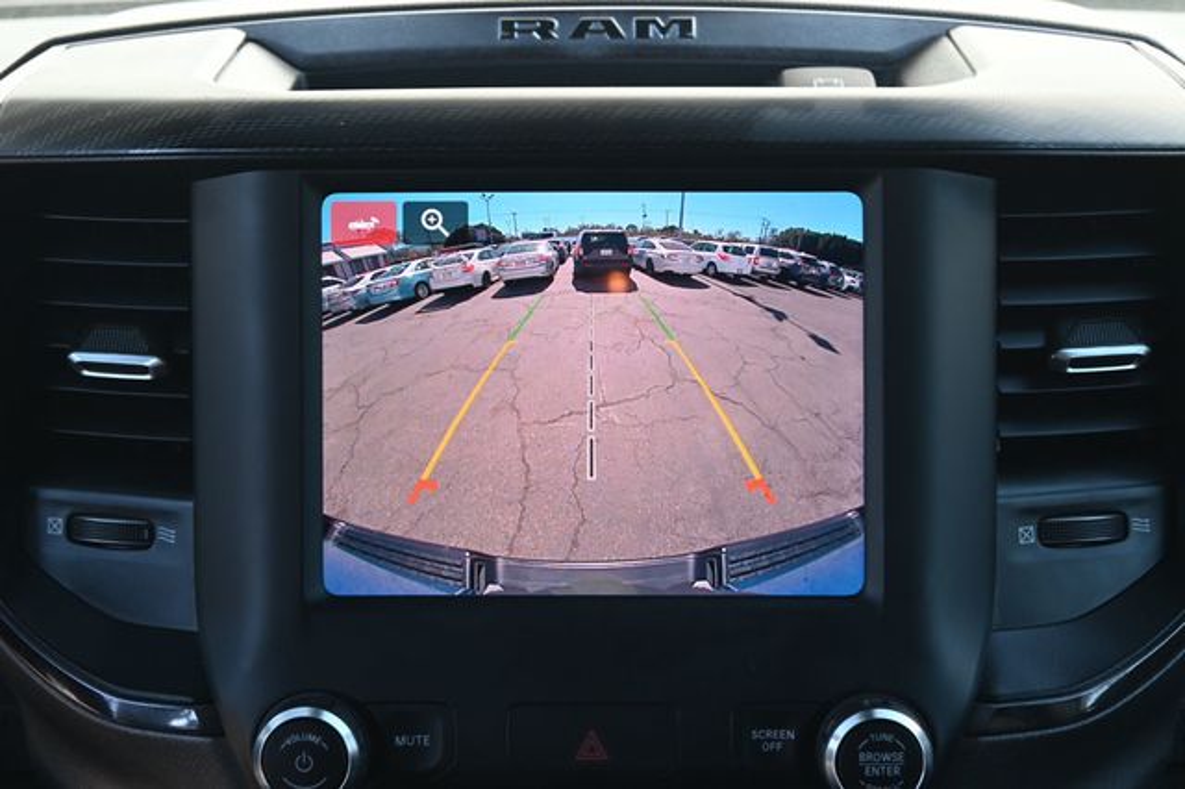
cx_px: 592
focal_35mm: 75
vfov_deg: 18.2
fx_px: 2467
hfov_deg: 27.0
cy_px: 394
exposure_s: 1/125
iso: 560
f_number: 6.3
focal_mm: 50
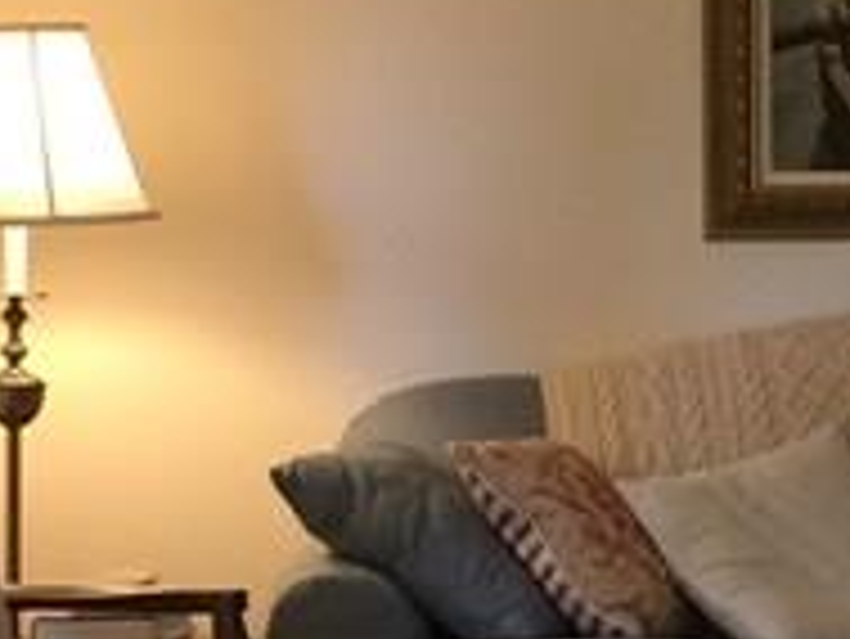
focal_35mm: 157
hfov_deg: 12.4
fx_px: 3858
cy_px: 585
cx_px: 881
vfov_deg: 9.4
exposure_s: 1/15
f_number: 2.2
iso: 64
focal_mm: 4.15
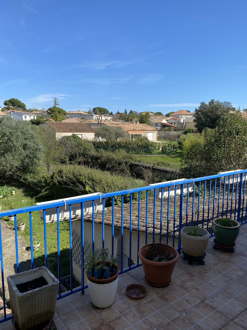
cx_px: 124
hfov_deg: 53.1
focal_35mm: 26
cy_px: 165
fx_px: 247
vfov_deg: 67.3
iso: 32
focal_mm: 4.25
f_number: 1.8
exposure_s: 1/2105
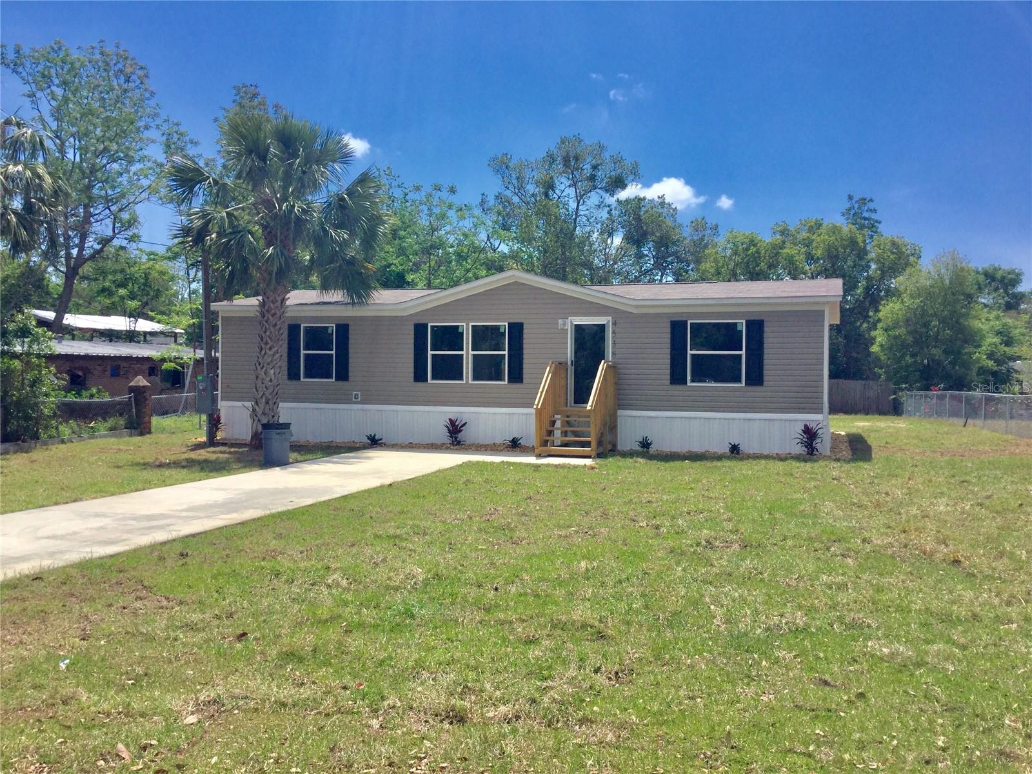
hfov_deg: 58.4
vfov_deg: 45.4
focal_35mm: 31
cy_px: 387
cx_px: 516
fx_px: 924
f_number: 2.4
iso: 25
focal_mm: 3.3
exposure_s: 1/1988
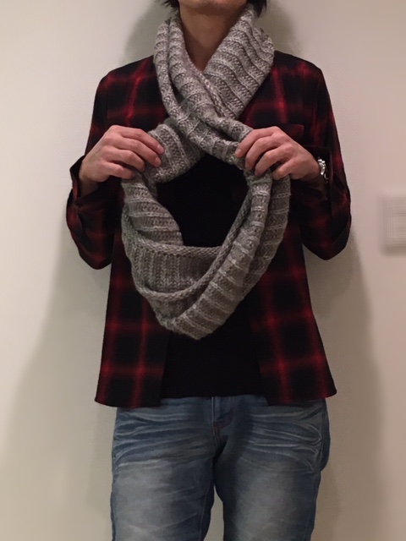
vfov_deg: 61.7
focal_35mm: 29
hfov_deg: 48.2
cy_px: 270
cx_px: 203
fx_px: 454
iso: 80
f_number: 2.2
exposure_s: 1/33
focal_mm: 4.15
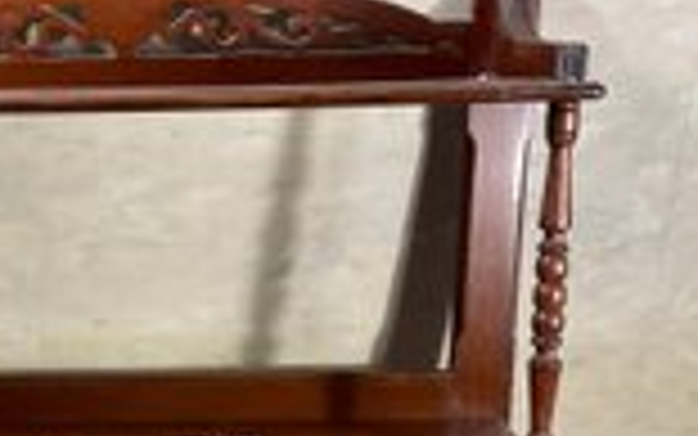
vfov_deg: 18.8
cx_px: 79
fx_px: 1294
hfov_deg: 29.1
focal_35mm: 68
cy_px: 393
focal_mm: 3
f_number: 1.8
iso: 50
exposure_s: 1/60
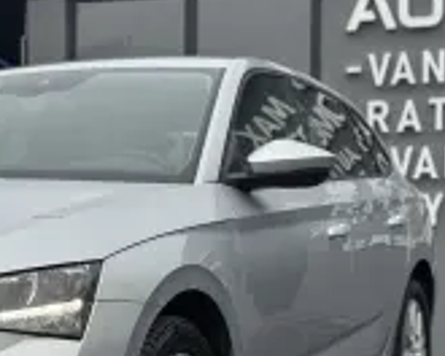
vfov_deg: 14.9
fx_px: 1343
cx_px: -16
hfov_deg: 18.3
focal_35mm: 102
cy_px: 313
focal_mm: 6.76
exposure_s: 1/312
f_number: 1.78
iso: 64
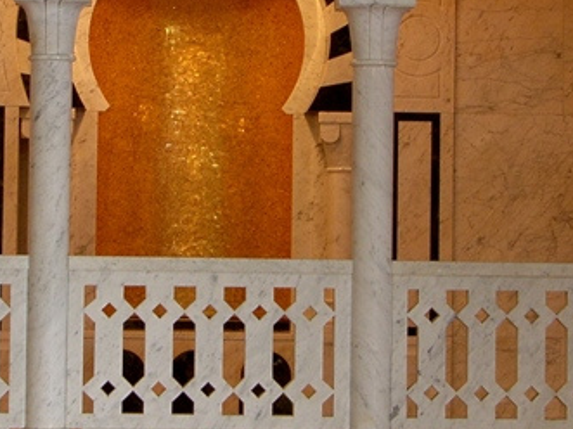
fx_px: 2399
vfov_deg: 10.2
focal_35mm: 145
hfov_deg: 13.6
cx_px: 204
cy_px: 149
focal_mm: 15.5
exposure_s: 1/15
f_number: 2.8
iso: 100
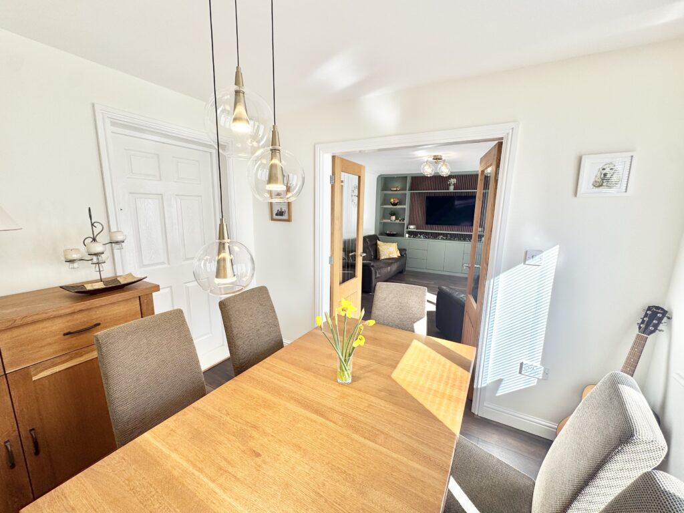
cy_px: 256
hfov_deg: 102.1
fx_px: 277
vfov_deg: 85.7
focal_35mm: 14
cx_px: 342
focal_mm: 2.22
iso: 40
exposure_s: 1/104
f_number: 2.2
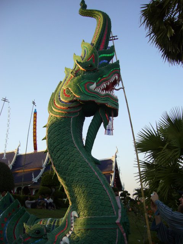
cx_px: 92
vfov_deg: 52.6
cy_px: 122
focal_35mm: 35
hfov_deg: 40.7
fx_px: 247
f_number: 2.8
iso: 100
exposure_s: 1/400
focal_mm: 5.8
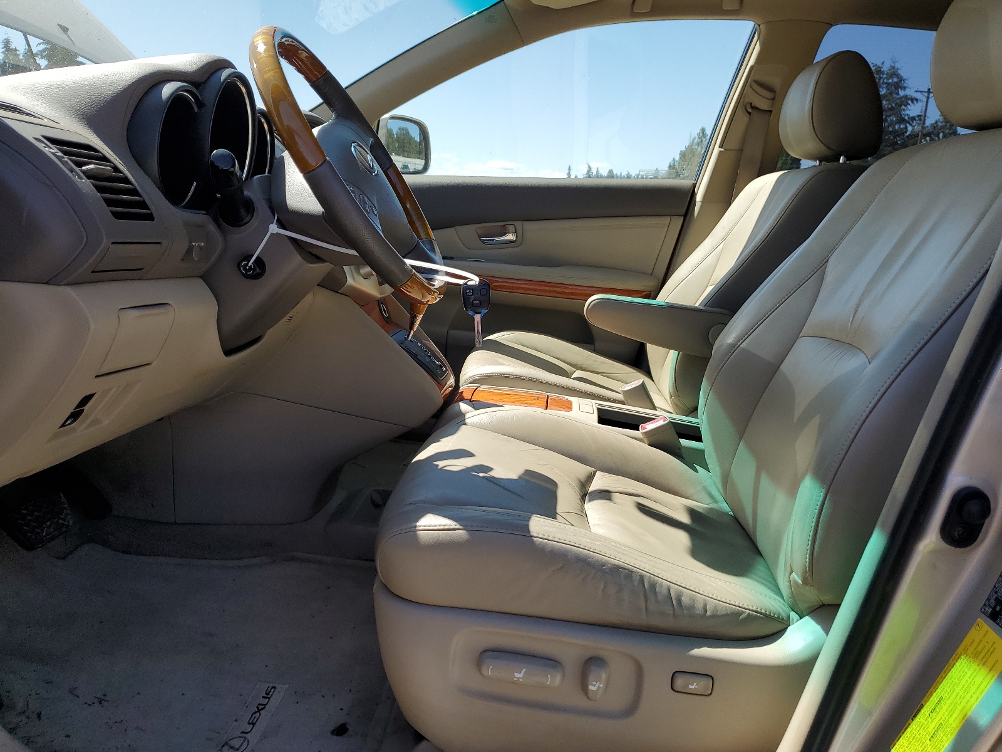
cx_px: 501
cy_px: 376
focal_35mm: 26
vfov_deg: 53.1
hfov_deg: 67.3
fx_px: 753
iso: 50
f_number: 1.5
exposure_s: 1/1667
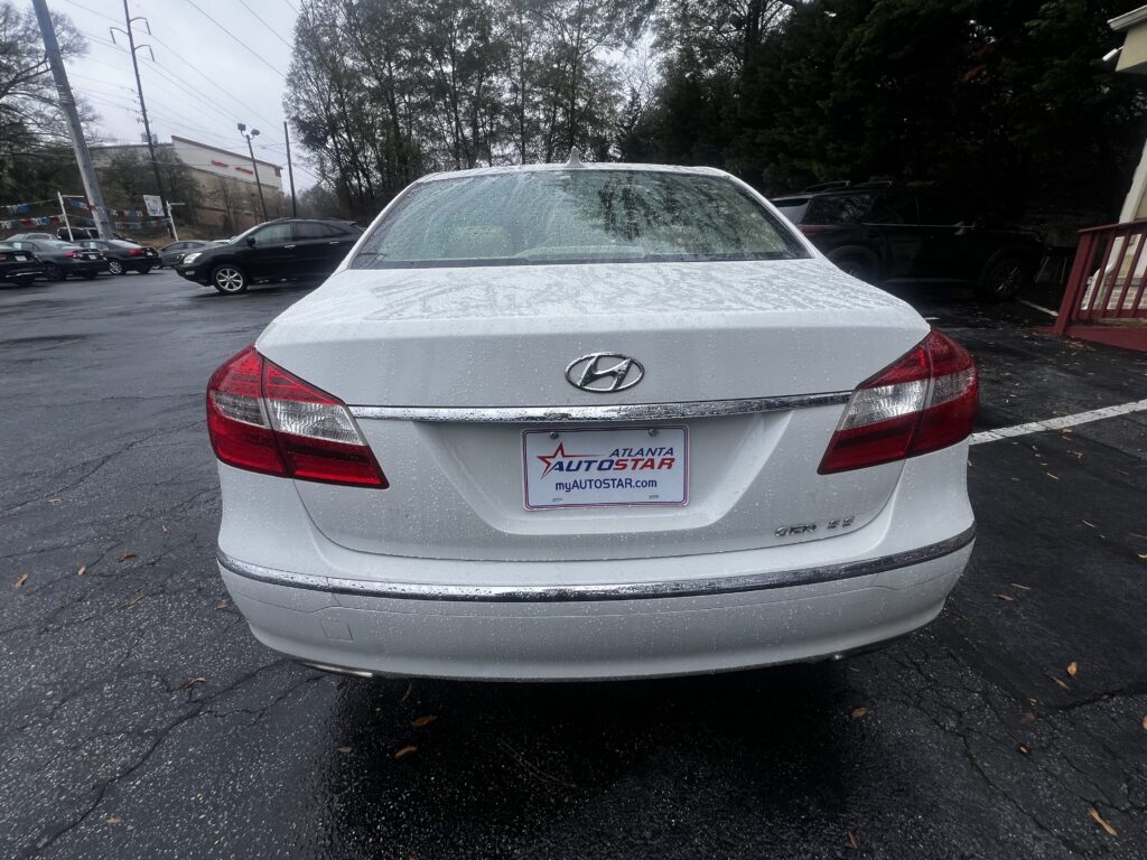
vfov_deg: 89.9
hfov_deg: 106.2
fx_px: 431
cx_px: 574
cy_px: 430
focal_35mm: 13
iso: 32
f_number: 1.8
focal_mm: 1.57
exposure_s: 1/449
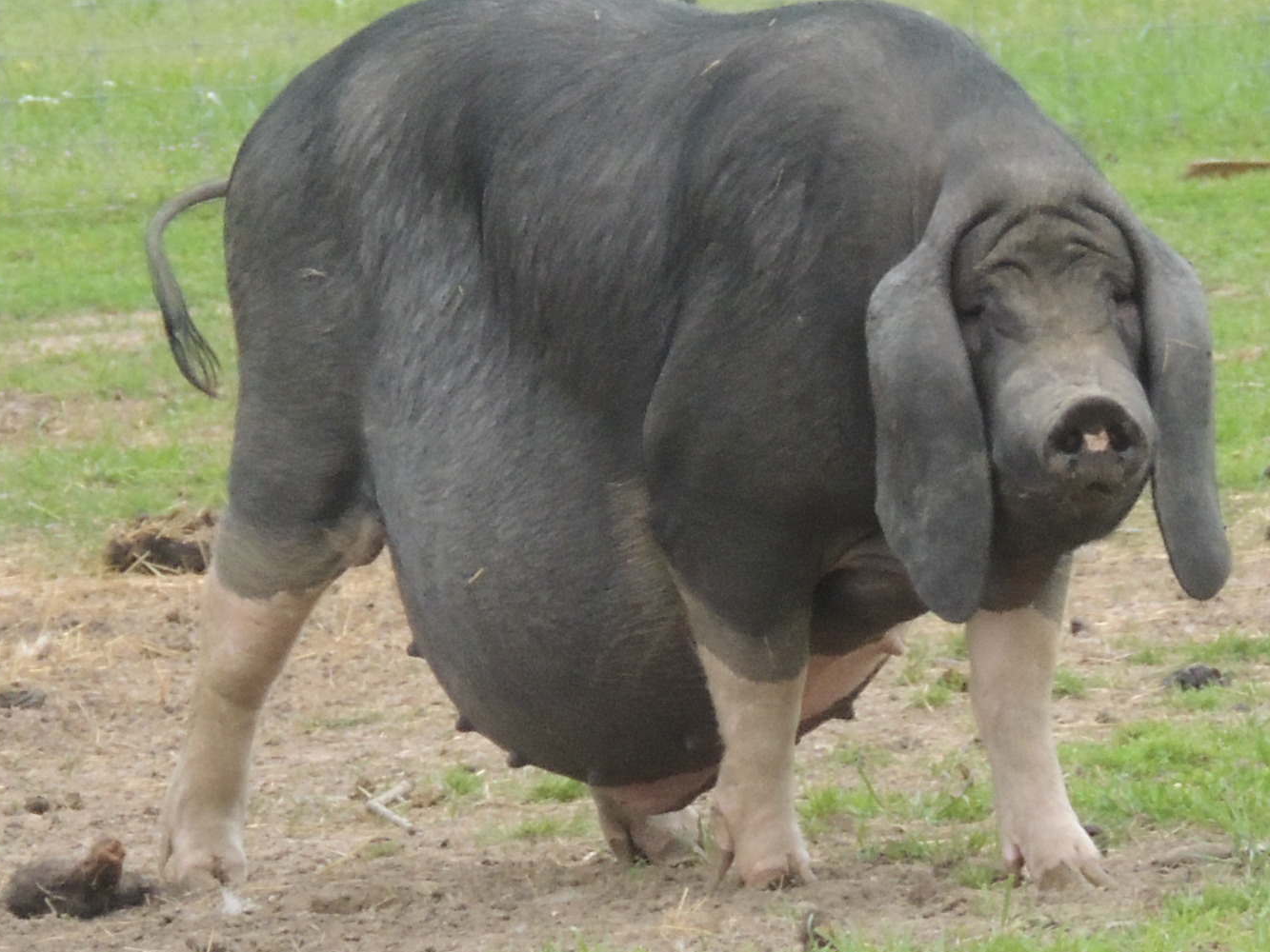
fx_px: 12108
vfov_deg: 4.5
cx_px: 706
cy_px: 418
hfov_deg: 6.0
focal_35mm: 330
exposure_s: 1/500
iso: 360
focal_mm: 49
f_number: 4.7
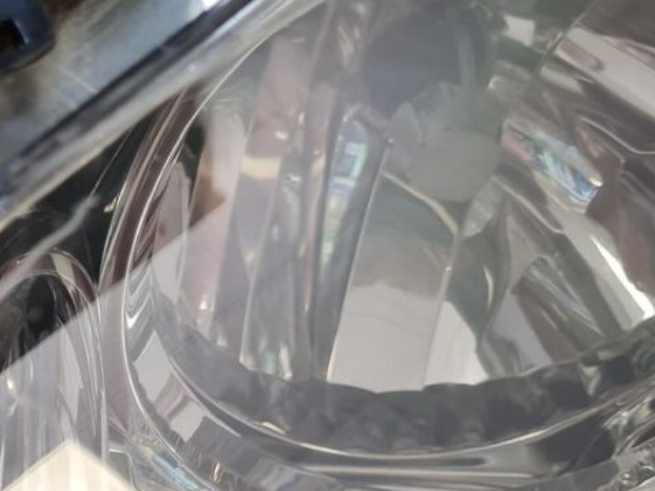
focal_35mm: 76
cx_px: -15
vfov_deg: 18.9
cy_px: 475
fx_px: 1438
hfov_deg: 24.4
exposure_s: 1/100
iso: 64
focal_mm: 5.4
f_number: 1.8
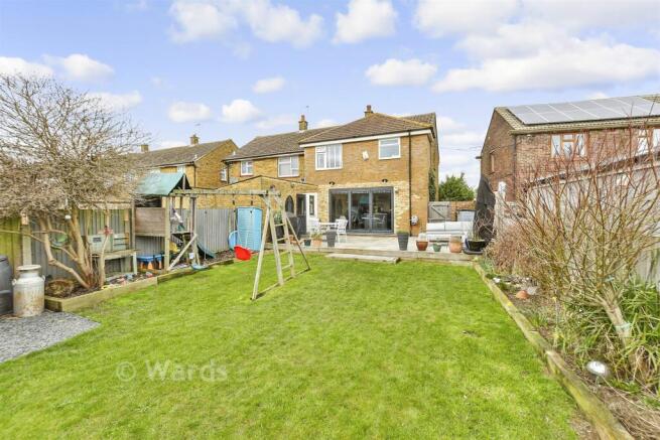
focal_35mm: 15
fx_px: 275
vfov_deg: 77.4
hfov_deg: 100.4
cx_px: 330
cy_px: 220
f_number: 8
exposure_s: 1/250
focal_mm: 10
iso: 640
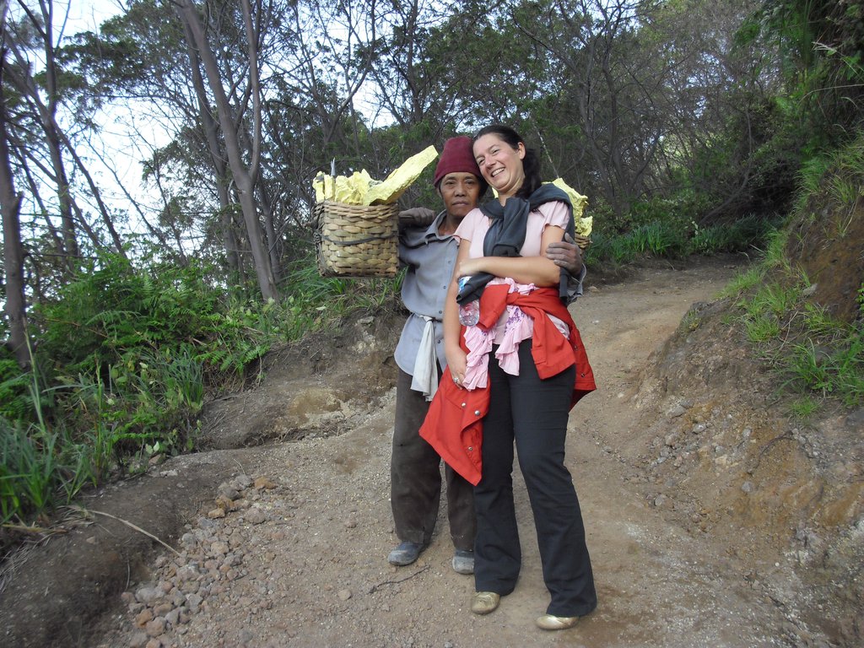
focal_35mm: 38
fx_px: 948
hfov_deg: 49.0
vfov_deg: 37.7
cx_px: 432
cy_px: 324
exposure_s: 1/400
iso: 100
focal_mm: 6.2
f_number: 2.8
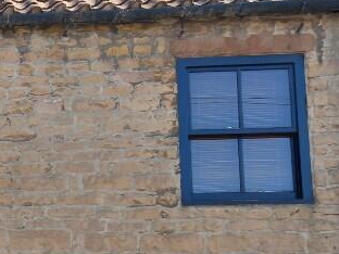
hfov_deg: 21.2
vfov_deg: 17.1
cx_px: -125
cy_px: 317
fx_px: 803
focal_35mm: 82
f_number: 2
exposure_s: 1/182
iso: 25
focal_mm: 4.6
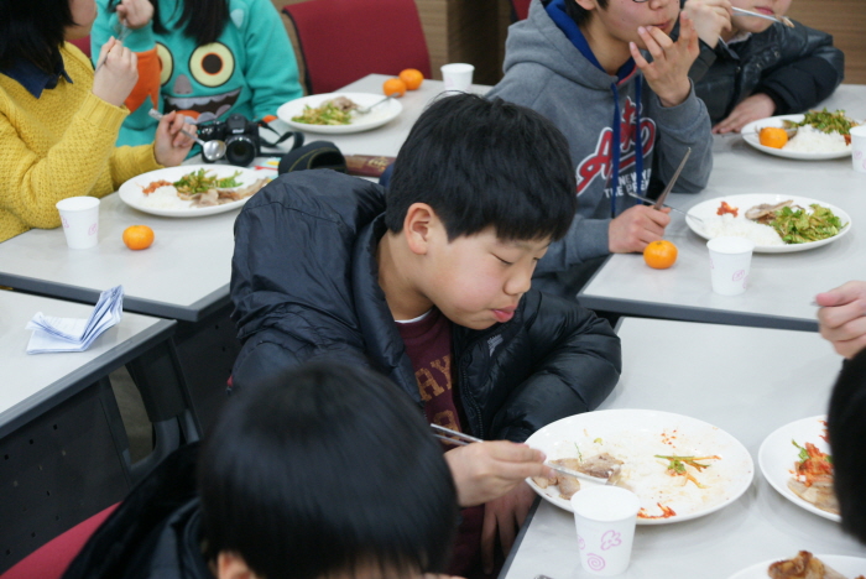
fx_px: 1444
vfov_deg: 22.7
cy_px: 290
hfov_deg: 33.4
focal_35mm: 60
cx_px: 433
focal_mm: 40
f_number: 4.5
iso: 800
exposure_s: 1/25
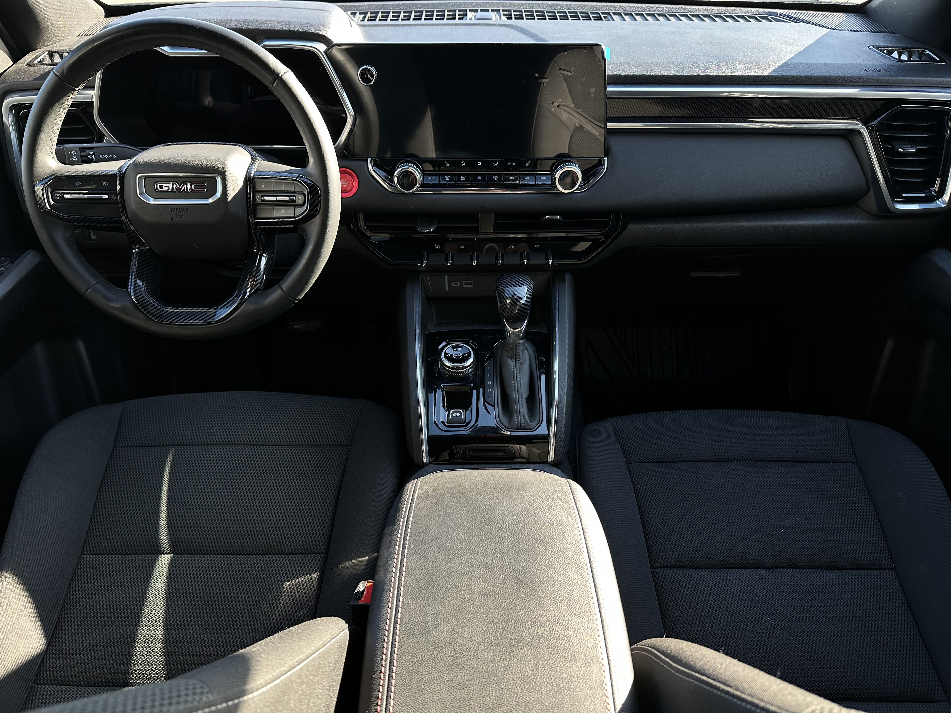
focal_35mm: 24
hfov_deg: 71.6
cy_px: 356
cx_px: 476
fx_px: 659
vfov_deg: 56.8
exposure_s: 1/121
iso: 160
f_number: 1.78
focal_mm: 6.86
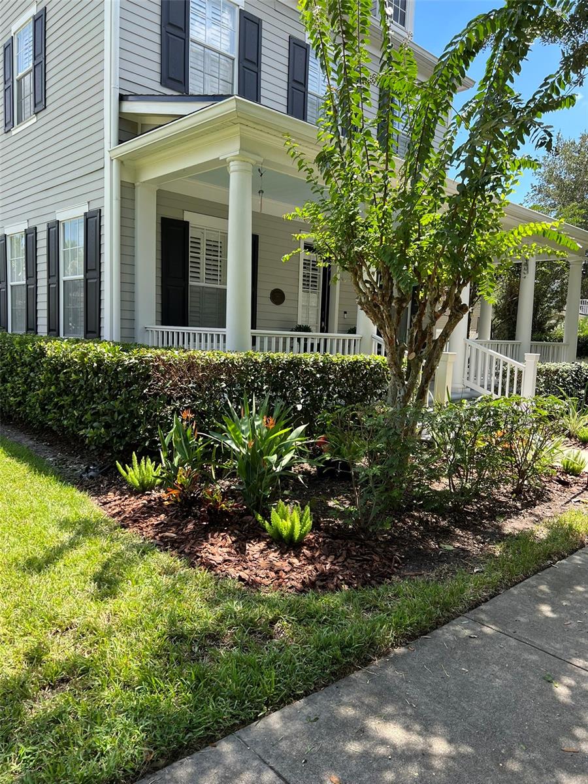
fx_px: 589
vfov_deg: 67.3
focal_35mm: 26
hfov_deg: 53.1
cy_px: 392
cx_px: 294
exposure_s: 1/894
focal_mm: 5.7
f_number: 1.5
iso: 50
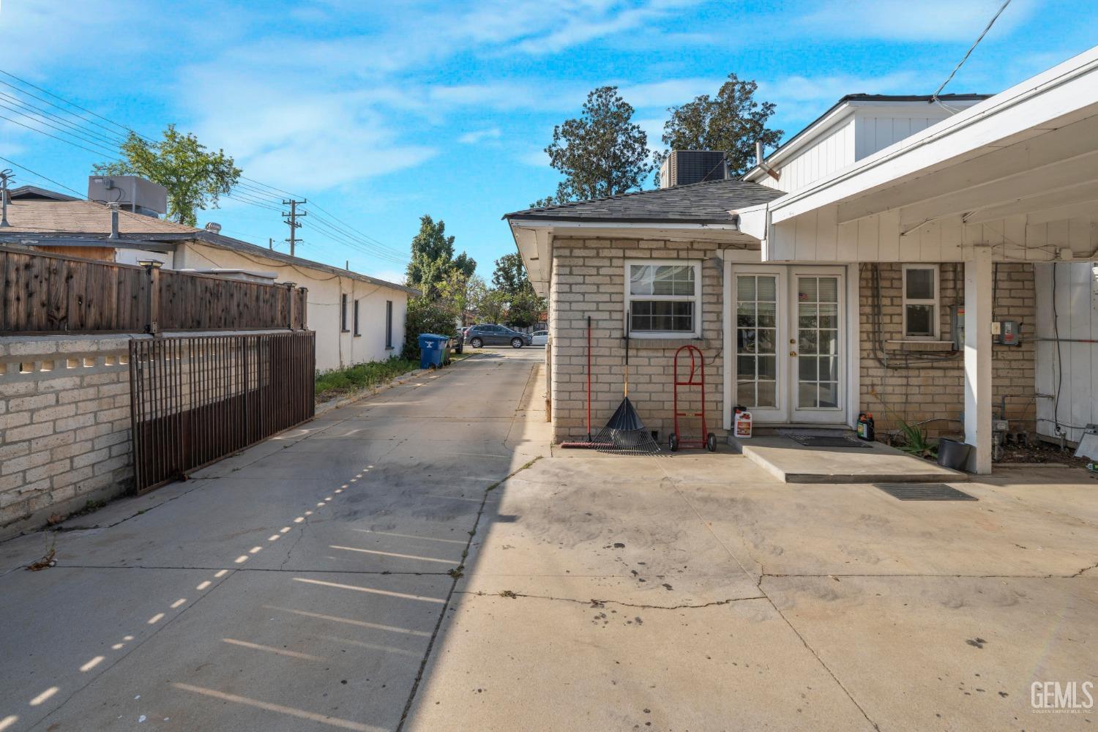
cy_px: 366
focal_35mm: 16
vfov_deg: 73.7
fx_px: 488
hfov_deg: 96.7
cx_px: 549
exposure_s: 1/160
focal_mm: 16
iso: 100
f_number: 10
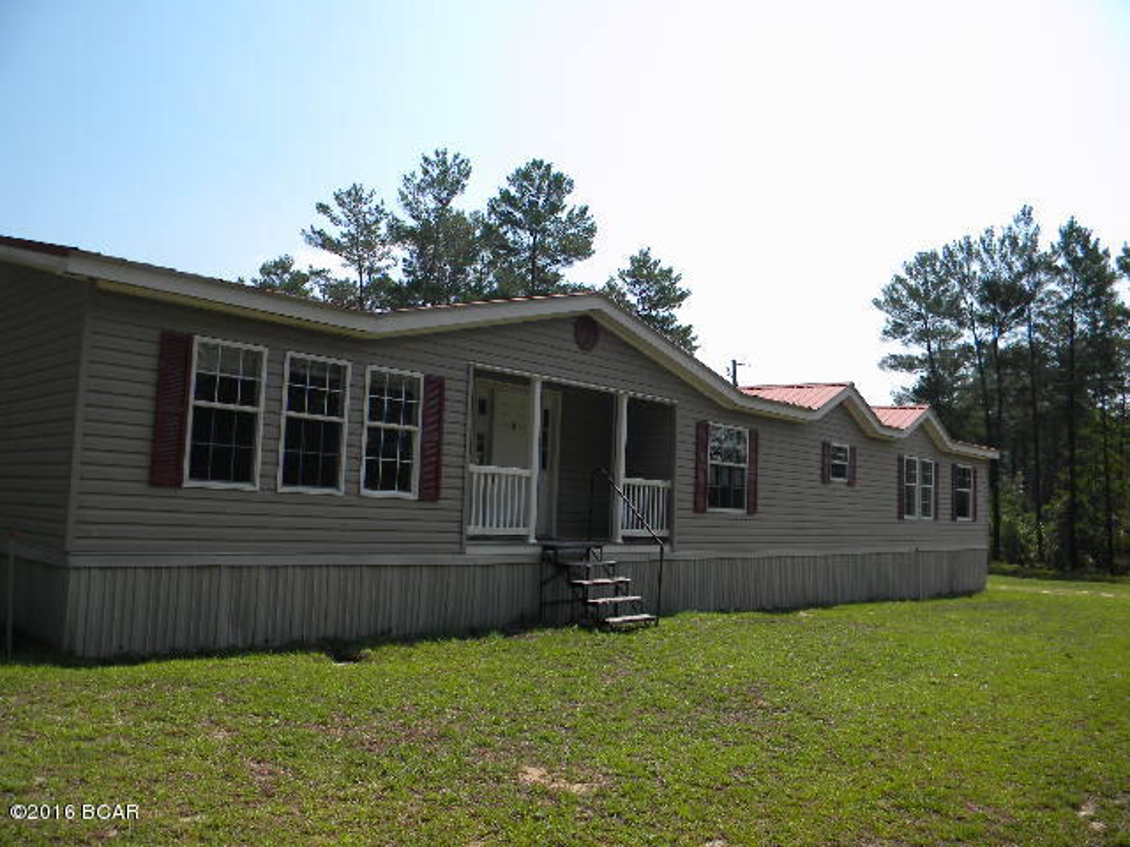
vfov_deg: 49.7
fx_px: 914
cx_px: 565
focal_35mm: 28
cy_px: 424
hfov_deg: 63.4
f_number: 7
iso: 80
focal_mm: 5
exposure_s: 1/265
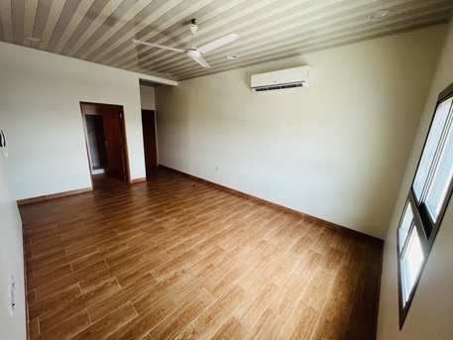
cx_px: 226
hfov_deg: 106.2
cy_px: 170
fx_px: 170
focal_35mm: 13
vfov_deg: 89.9
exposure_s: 1/99
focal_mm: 1.57
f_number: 1.8
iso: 200
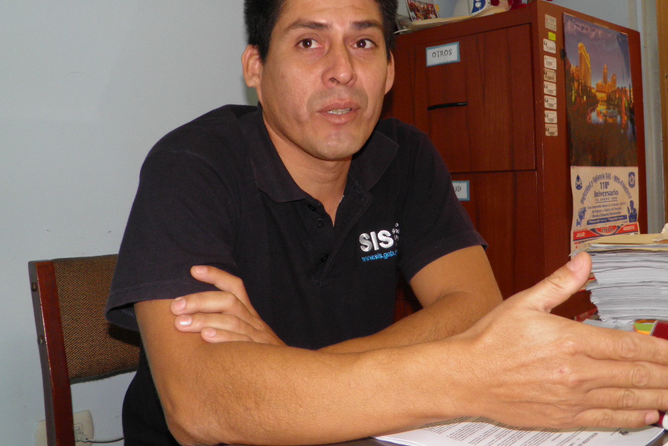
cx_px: 341
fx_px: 705
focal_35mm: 38
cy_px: 181
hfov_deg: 50.7
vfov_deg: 35.0
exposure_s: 1/30
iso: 100
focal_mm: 4.9
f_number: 2.8
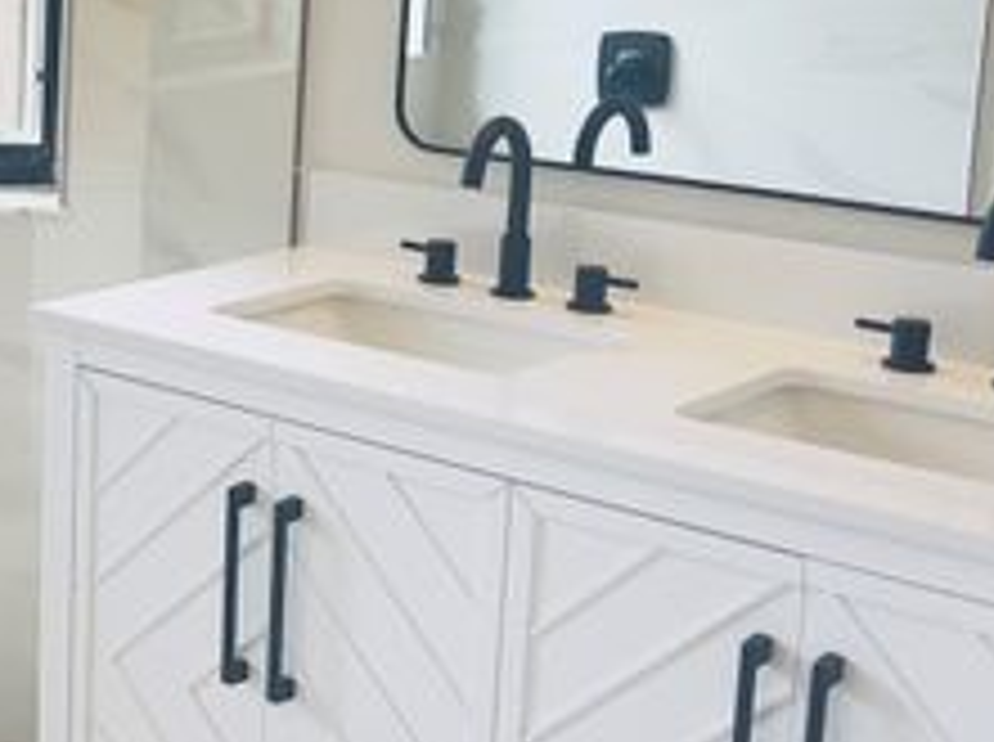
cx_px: -76
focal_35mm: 70
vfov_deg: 20.9
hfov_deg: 25.9
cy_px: 268
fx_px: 2007
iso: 50
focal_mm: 5.7
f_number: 1.5
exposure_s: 1/458
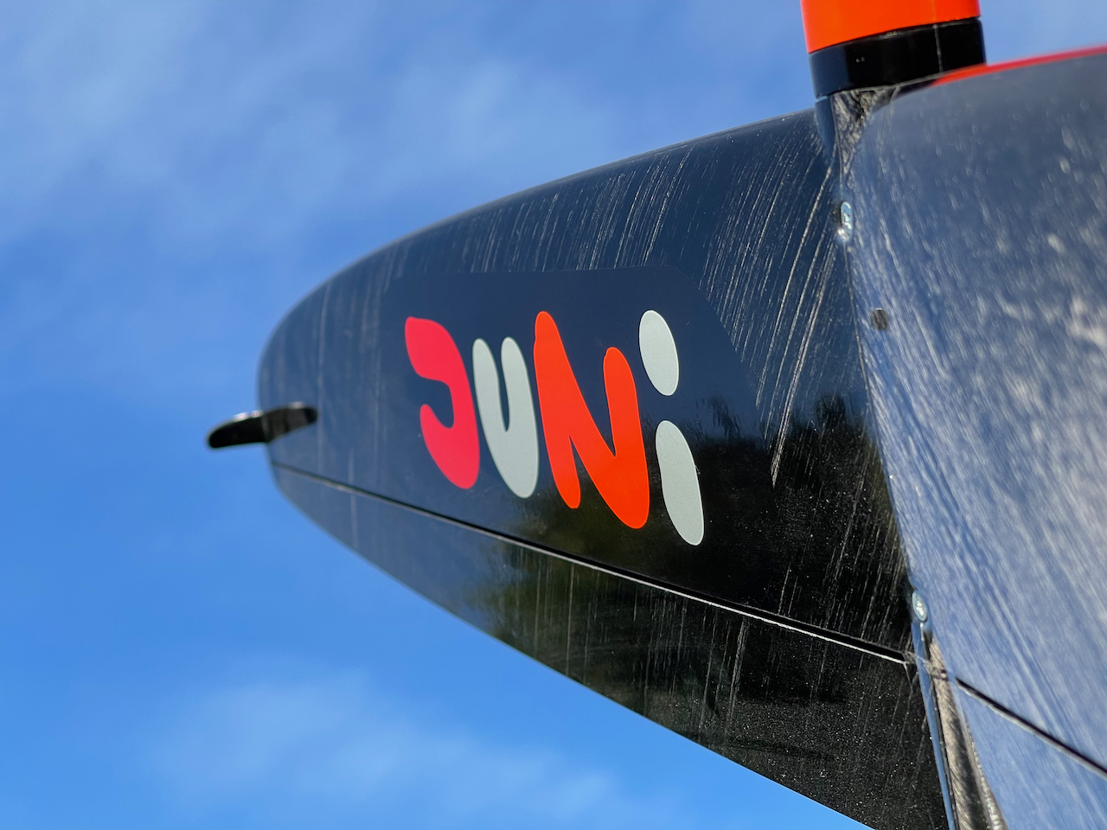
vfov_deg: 22.9
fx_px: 2047
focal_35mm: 64
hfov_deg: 30.3
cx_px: 554
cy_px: 415
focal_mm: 7.5
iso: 20
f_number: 2.2
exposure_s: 1/490
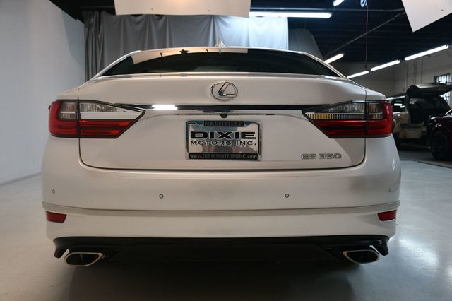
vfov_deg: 38.8
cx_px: 226
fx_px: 427
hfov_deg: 55.8
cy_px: 150
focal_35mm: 34
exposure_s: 1/160
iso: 800
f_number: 3.8
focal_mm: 23
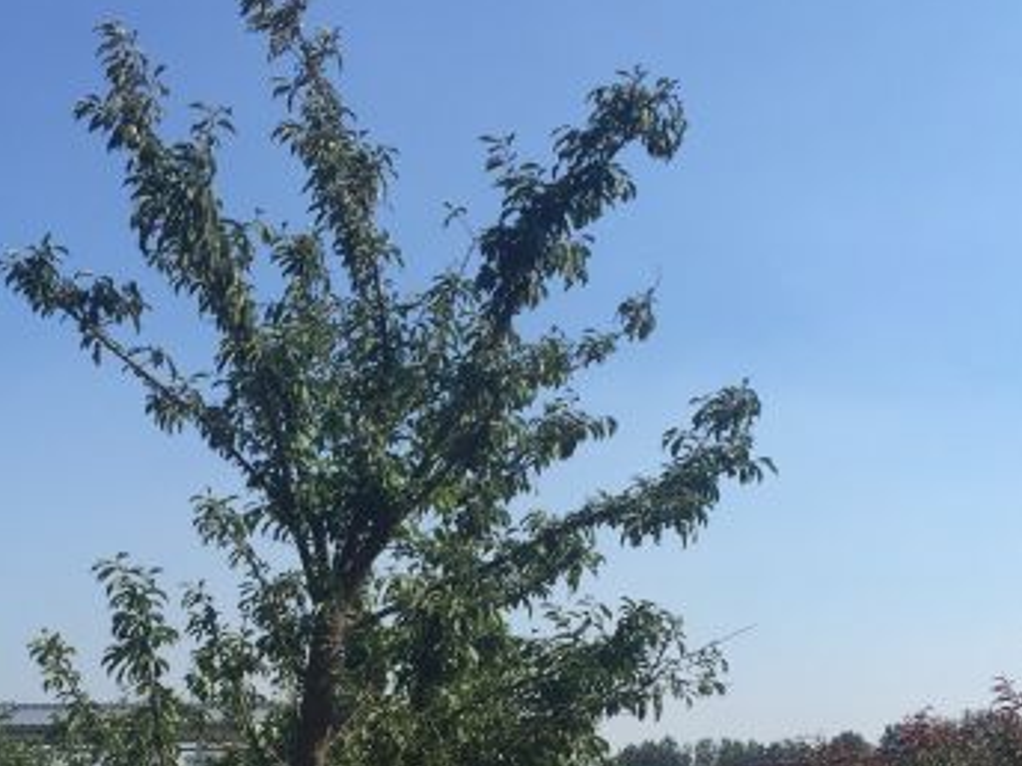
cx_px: 466
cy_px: 762
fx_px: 1742
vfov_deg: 23.8
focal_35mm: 59
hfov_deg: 32.7
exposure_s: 1/1412
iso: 32
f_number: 2.2
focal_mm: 4.15
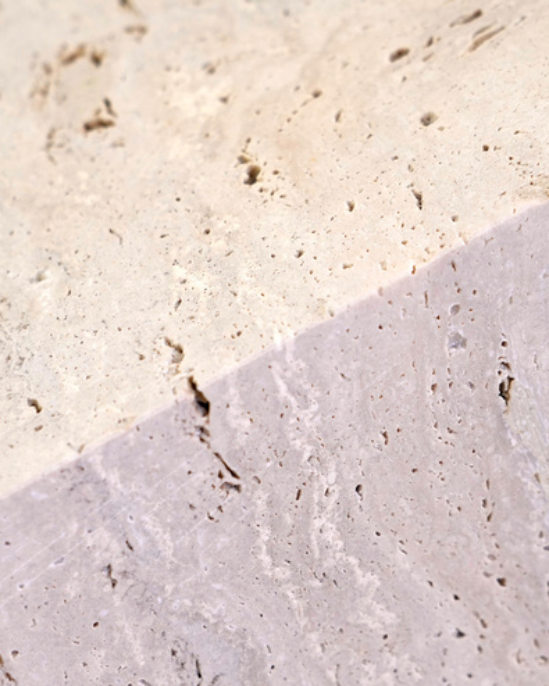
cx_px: 297
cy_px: 399
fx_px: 2966
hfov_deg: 10.6
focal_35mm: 146
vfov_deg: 13.2
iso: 400
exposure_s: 1/125
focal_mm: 75
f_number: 5.6
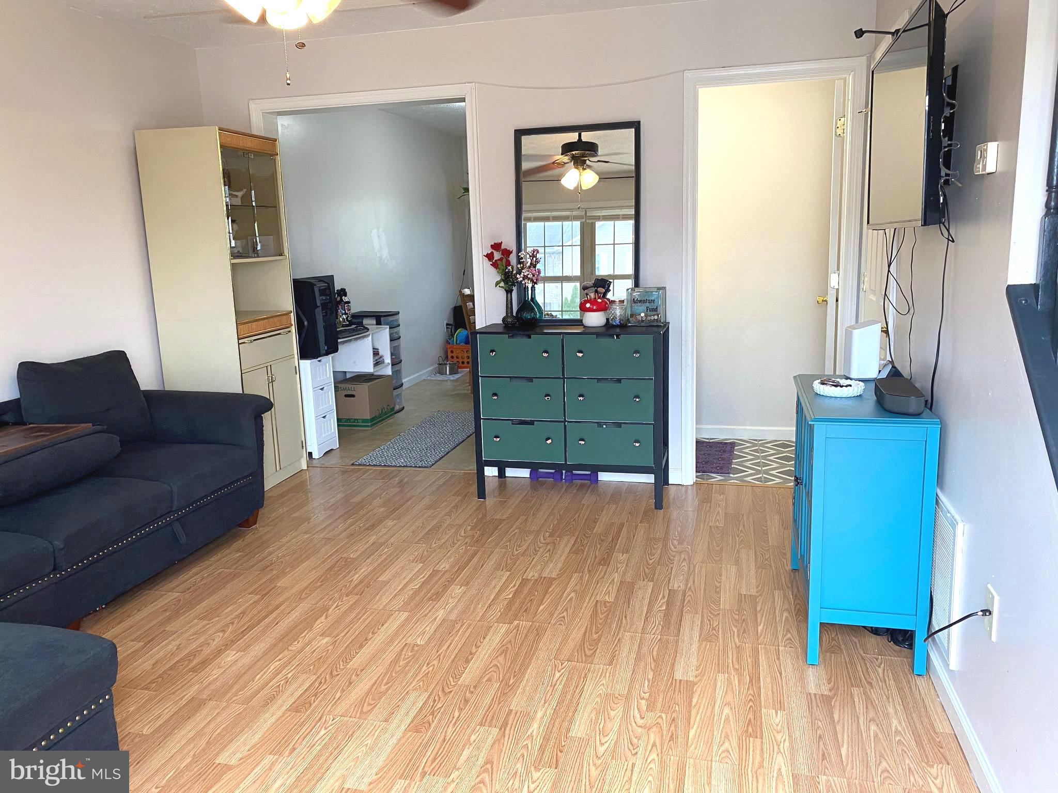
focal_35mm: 26
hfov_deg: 67.3
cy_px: 396
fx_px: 795
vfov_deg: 53.1
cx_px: 529
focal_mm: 4.25
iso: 80
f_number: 1.8
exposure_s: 1/60
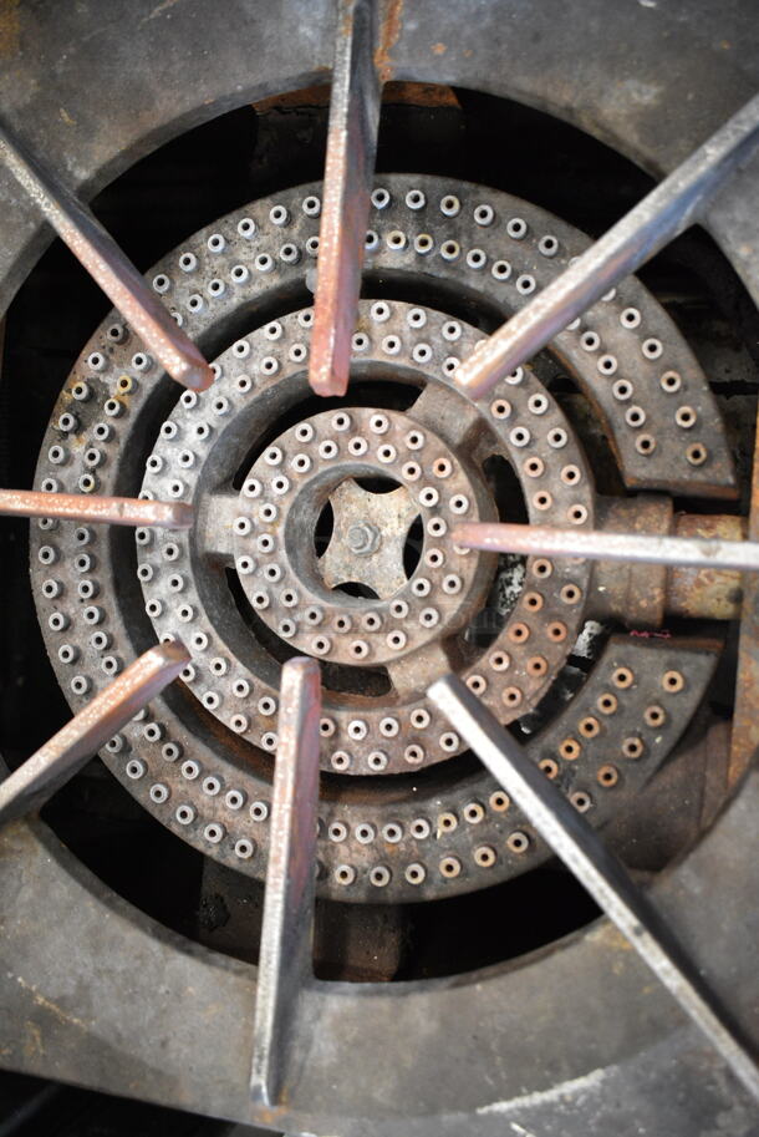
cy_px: 568
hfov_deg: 36.9
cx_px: 380
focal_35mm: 36
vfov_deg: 53.1
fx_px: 1137
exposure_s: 1/40
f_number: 4
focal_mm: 24
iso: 1800
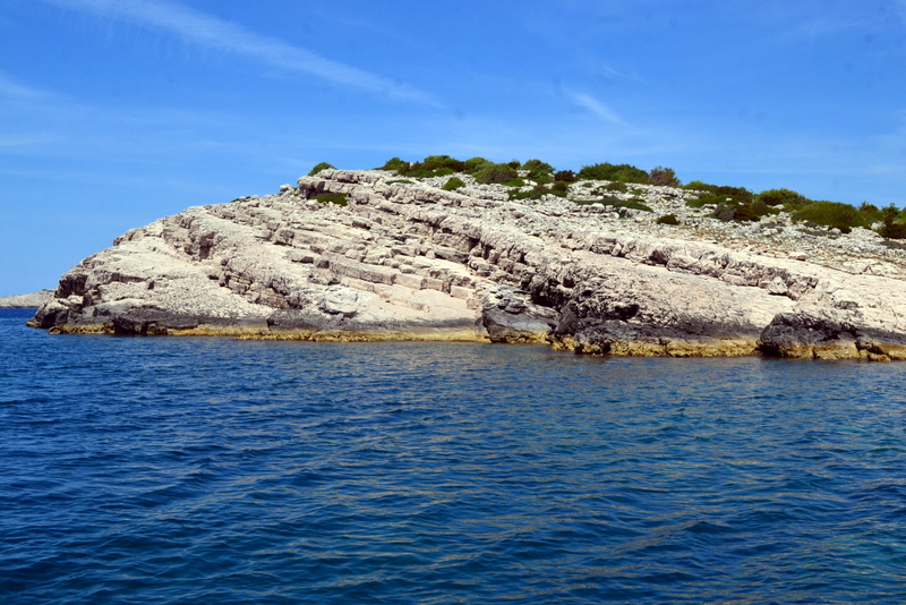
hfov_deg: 49.5
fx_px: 982
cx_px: 453
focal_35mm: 39
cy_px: 302
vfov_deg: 34.2
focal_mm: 26
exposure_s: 1/500
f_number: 11
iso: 320
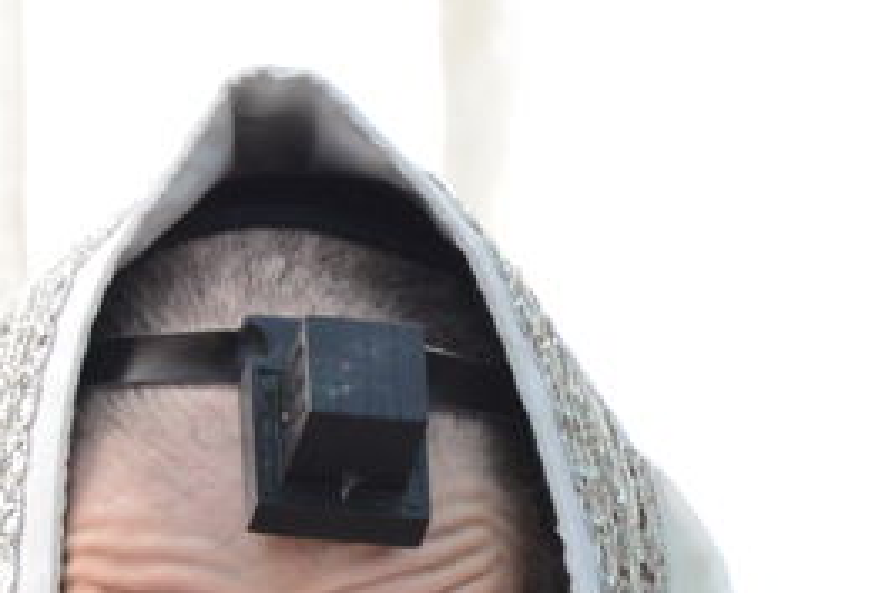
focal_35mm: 1318
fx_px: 32636
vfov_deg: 1.0
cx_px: -148
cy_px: 958
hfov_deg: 1.6
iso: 1600
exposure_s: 1/160
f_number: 5.6
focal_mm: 250
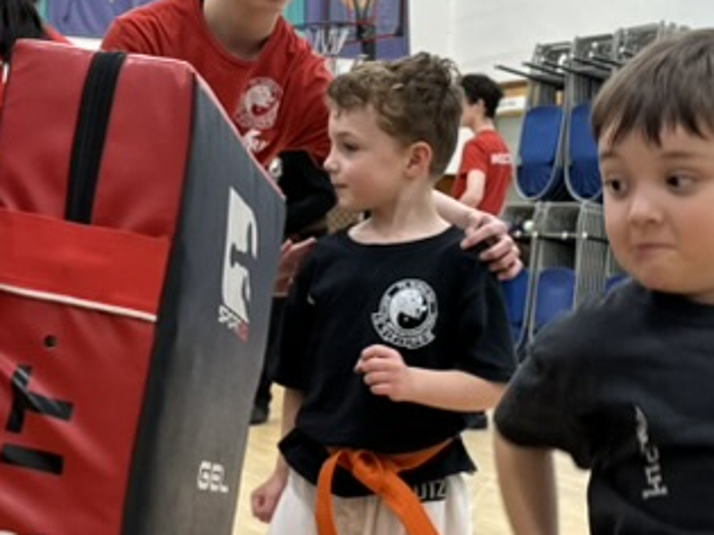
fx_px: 1608
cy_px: 342
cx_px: 320
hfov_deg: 25.0
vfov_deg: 18.8
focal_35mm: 78
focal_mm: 6.76
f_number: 1.78
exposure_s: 1/100
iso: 160
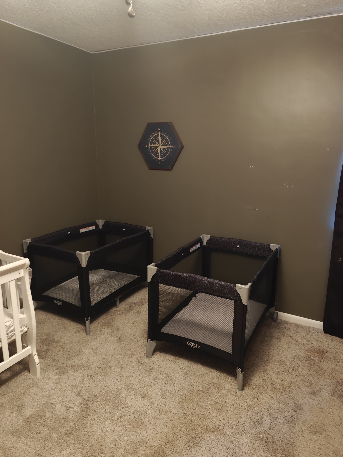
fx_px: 317
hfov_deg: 56.9
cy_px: 228
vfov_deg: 71.5
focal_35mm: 24
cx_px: 172
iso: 2000
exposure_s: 1/17
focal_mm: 6.06
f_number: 1.7
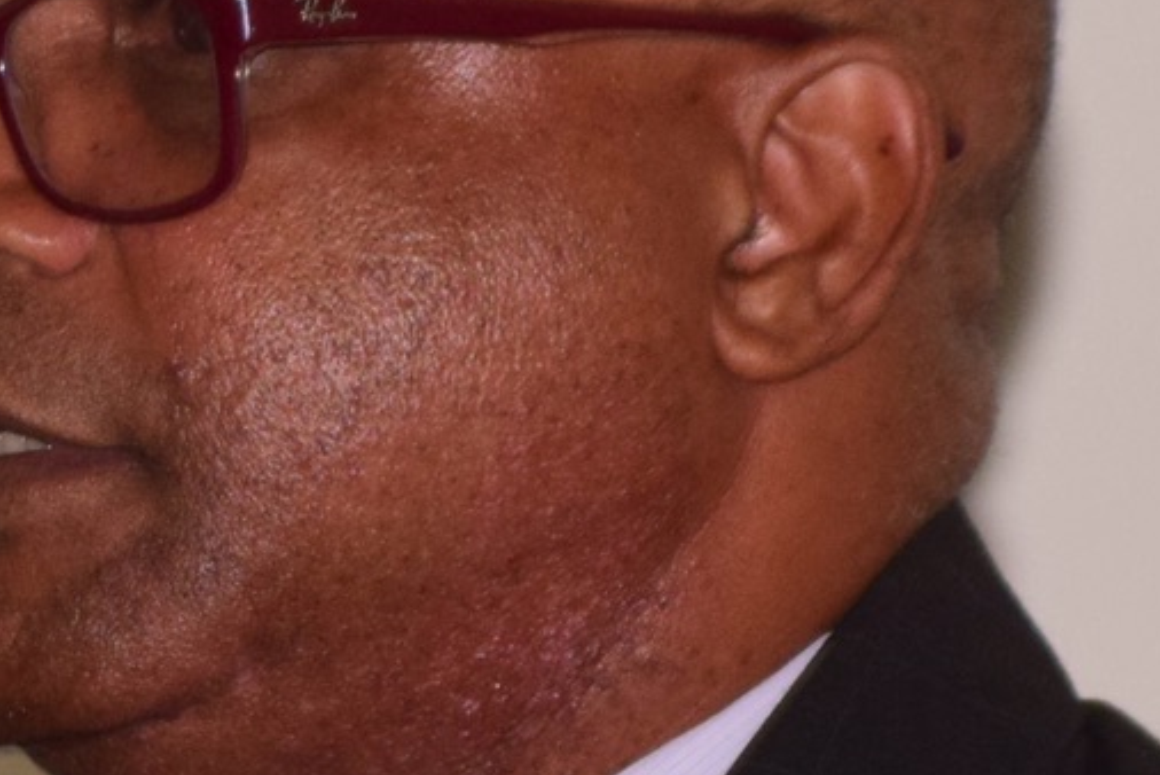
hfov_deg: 1.8
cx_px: 73
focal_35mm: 1126
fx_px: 36310
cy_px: 738
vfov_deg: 1.2
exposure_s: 1/80
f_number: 7.1
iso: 800
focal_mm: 165
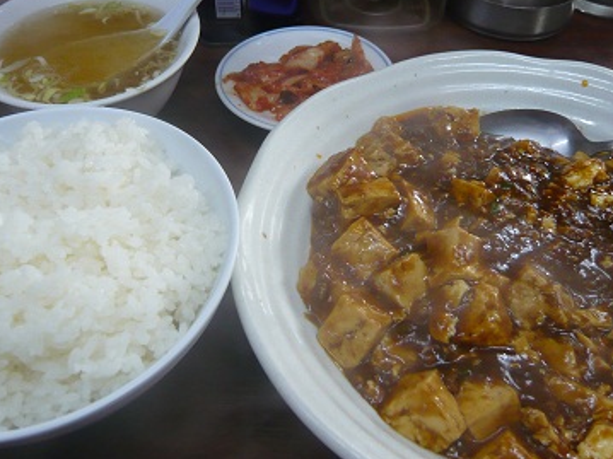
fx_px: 637
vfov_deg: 39.4
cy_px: 174
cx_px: 298
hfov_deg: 51.4
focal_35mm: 36
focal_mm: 4.6
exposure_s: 1/25
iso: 200
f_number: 2.8
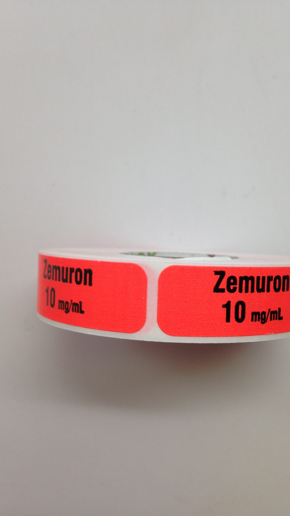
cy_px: 258
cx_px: 184
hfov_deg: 32.7
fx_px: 492
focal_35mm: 36
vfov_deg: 55.3
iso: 50
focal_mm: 4.12
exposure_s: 1/60
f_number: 2.4
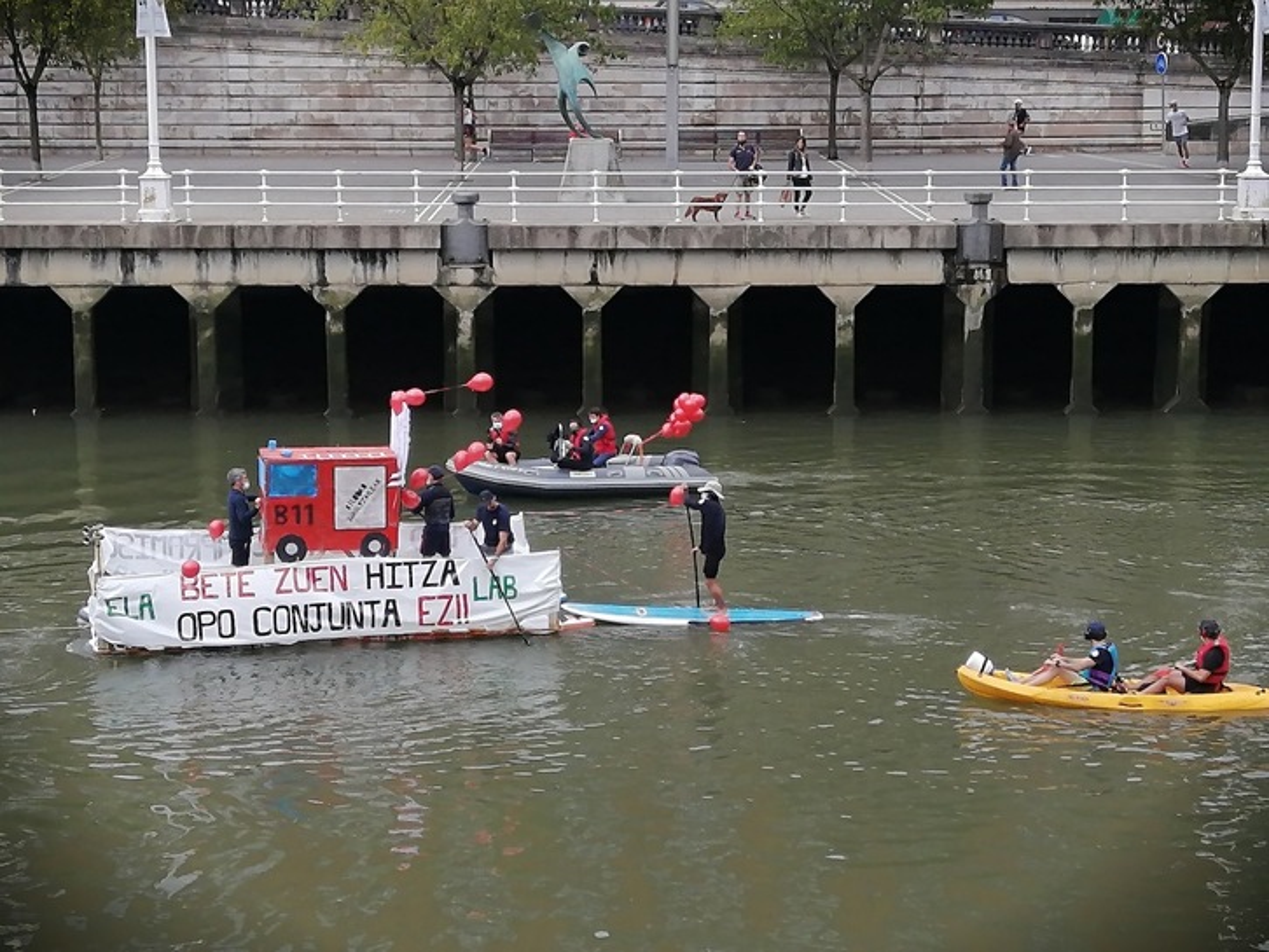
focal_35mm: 68
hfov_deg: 28.6
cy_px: 476
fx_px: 2494
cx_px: 634
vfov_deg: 21.6
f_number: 1.8
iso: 50
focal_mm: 3.62
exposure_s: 1/825
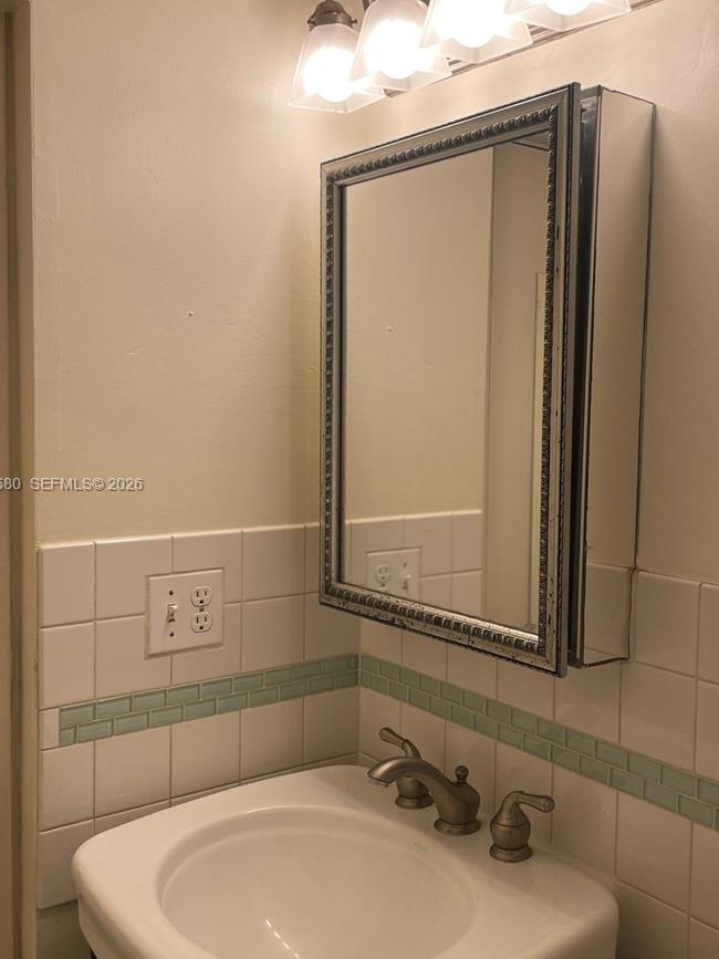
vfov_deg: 51.4
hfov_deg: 39.5
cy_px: 486
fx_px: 997
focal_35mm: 36
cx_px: 436
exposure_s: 1/166
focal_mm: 4.2
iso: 40
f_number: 1.6
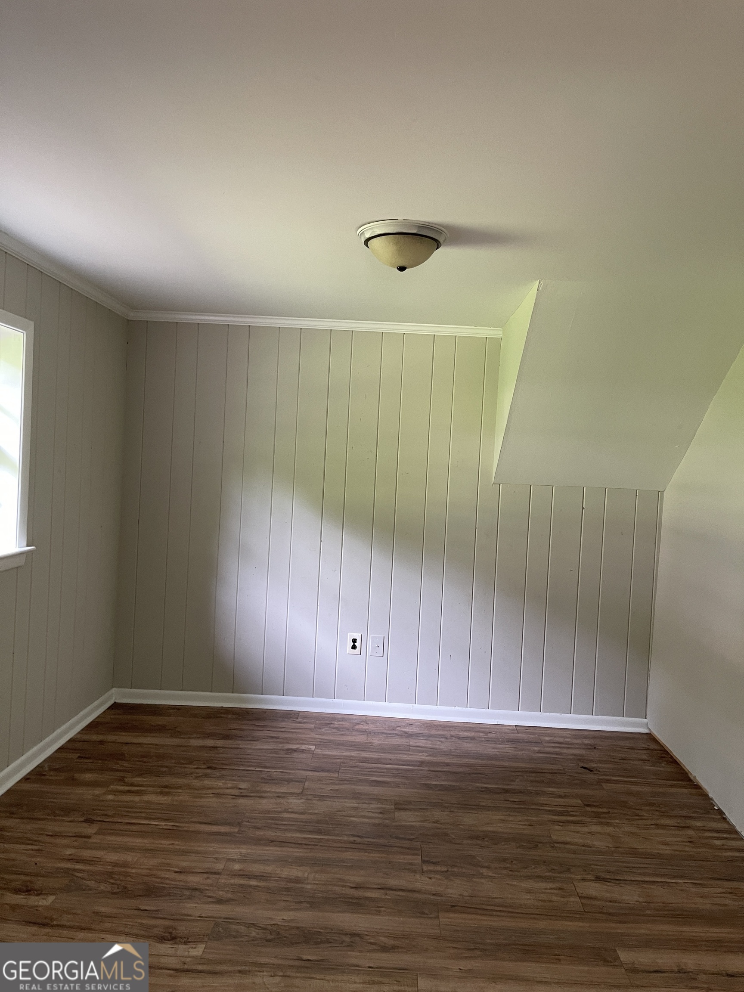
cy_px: 496
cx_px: 372
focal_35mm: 26
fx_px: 745
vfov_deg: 67.3
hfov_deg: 53.1
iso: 160
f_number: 1.6
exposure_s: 1/60
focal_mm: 5.1
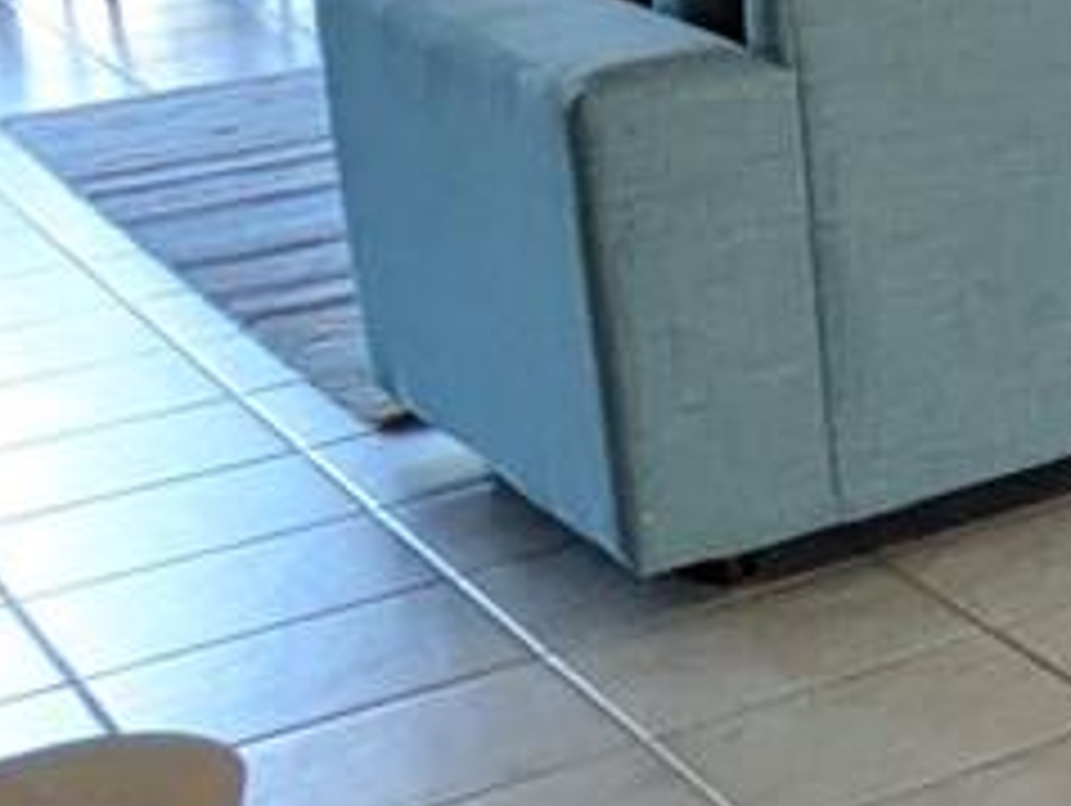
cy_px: -225
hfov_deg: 13.7
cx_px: 2684
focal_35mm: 94
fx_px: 2911
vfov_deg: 15.1
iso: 336
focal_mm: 1.83
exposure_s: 1/40
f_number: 2.2
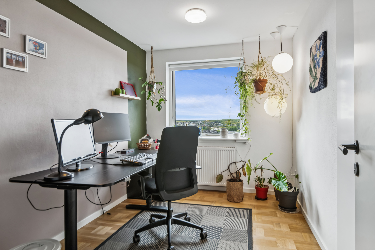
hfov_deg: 78.6
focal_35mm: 22
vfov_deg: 57.2
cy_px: 125
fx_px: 229
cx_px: 188
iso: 800
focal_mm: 22
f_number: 11
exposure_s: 1/30
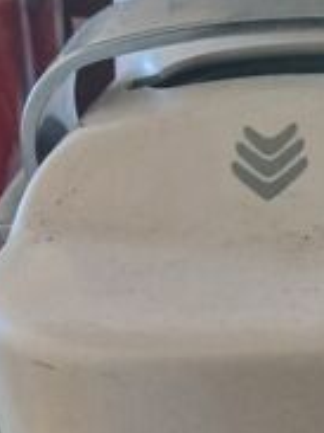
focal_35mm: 91
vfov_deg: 19.6
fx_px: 1137
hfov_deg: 15.4
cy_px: 584
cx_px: 428
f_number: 1.8
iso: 250
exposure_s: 1/25
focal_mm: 3.98
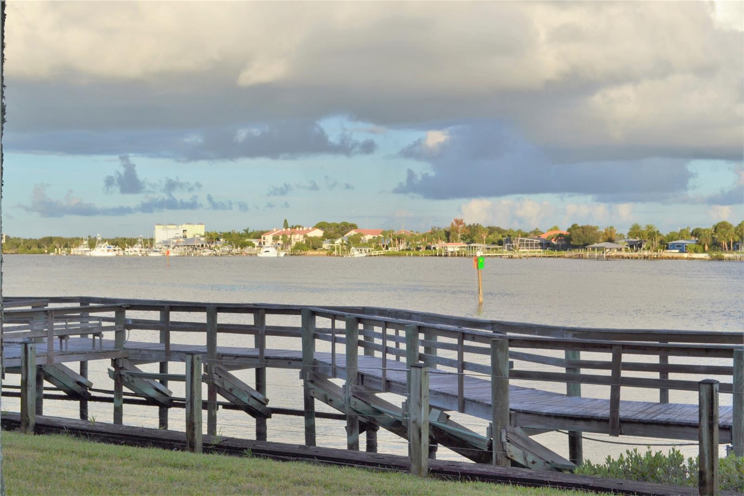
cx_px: 372
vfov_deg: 25.0
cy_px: 248
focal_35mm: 54
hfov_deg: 36.9
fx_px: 1116
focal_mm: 36
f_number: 8
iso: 100
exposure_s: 1/200
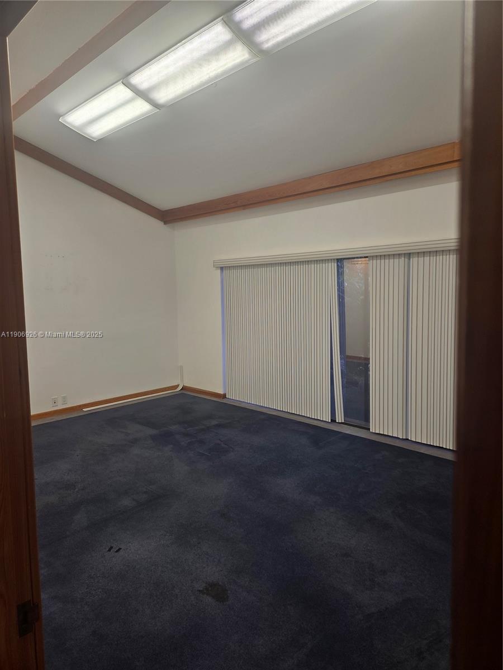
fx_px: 446
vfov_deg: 73.9
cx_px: 252
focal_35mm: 23
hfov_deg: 58.9
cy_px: 335
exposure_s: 1/120
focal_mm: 5.4
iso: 50
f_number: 1.8
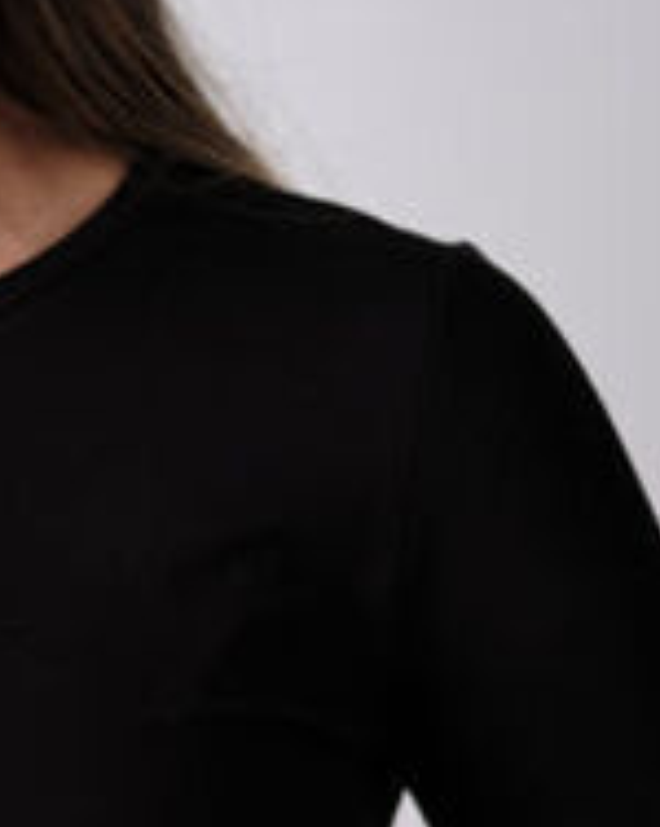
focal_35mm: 235
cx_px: -409
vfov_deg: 8.1
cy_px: 1131
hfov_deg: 6.5
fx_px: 5747
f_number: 3.6
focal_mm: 63
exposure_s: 1/125
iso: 100
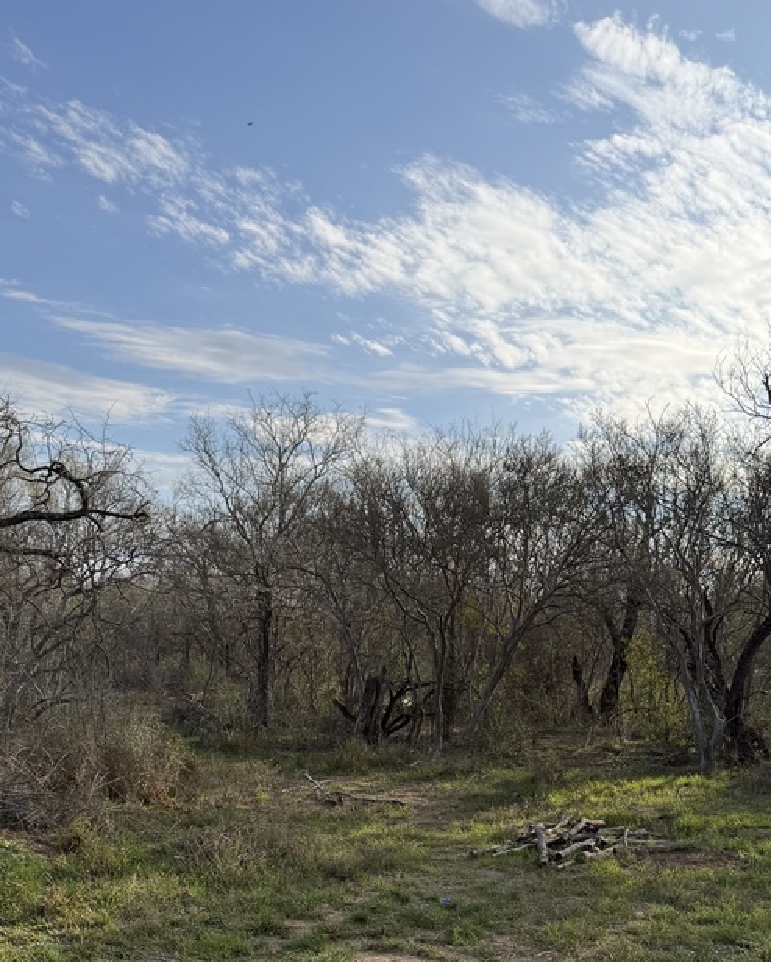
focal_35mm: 41
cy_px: 815
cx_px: 420
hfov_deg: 36.5
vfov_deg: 42.1
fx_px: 1169
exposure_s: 1/5319
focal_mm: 6.76
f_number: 1.78
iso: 100
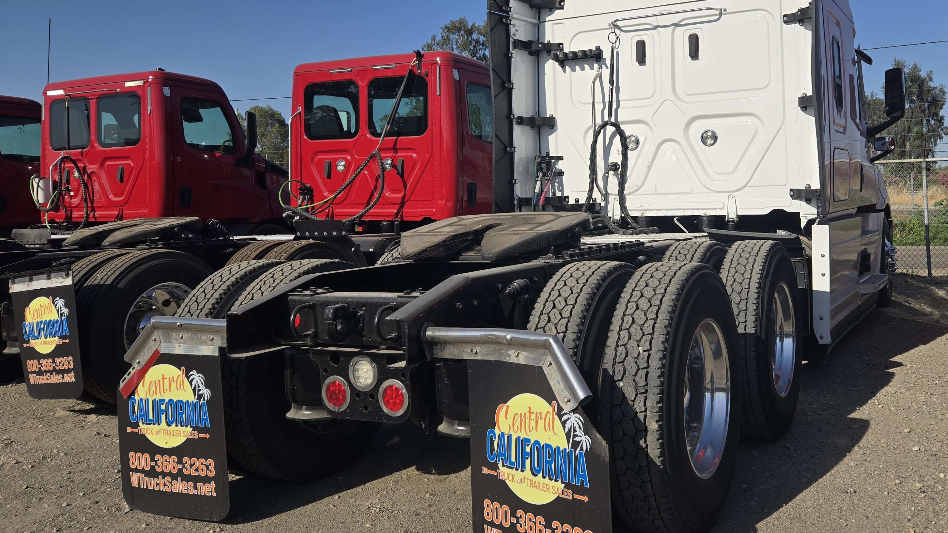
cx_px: 587
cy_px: 178
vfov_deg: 35.3
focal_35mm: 33
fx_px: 829
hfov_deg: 58.8
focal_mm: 5.4
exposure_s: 1/3168
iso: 25
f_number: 1.8
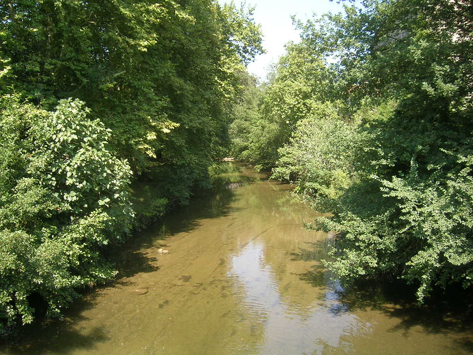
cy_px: 178
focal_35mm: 35
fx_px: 478
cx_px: 236
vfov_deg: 40.7
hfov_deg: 52.6
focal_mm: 5.4
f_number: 2.8
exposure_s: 1/276
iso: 50
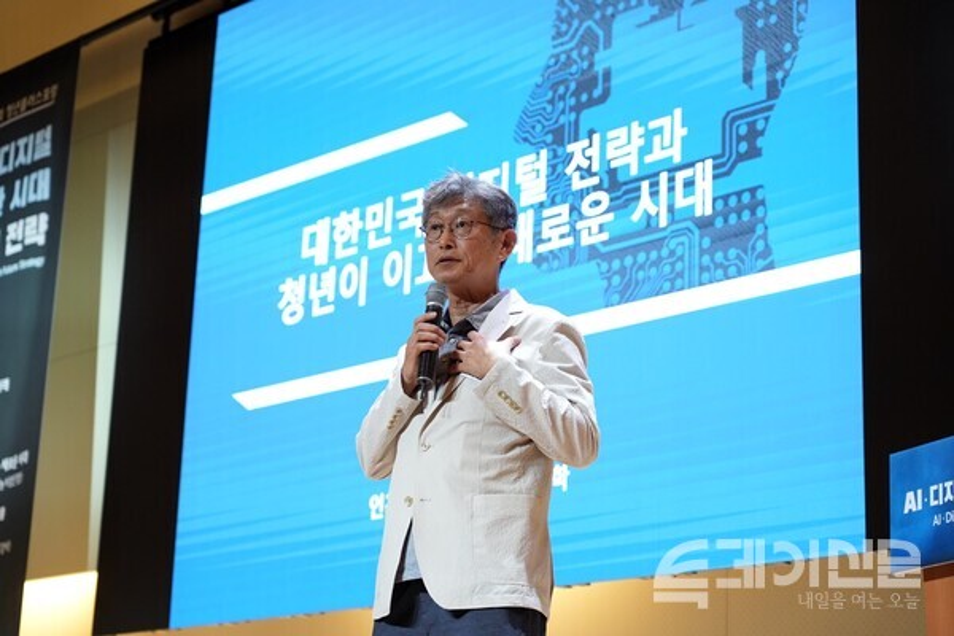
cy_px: 318
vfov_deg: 18.2
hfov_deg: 27.0
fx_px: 1987
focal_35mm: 75
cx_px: 477
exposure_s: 1/160
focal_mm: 75
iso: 3200
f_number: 4
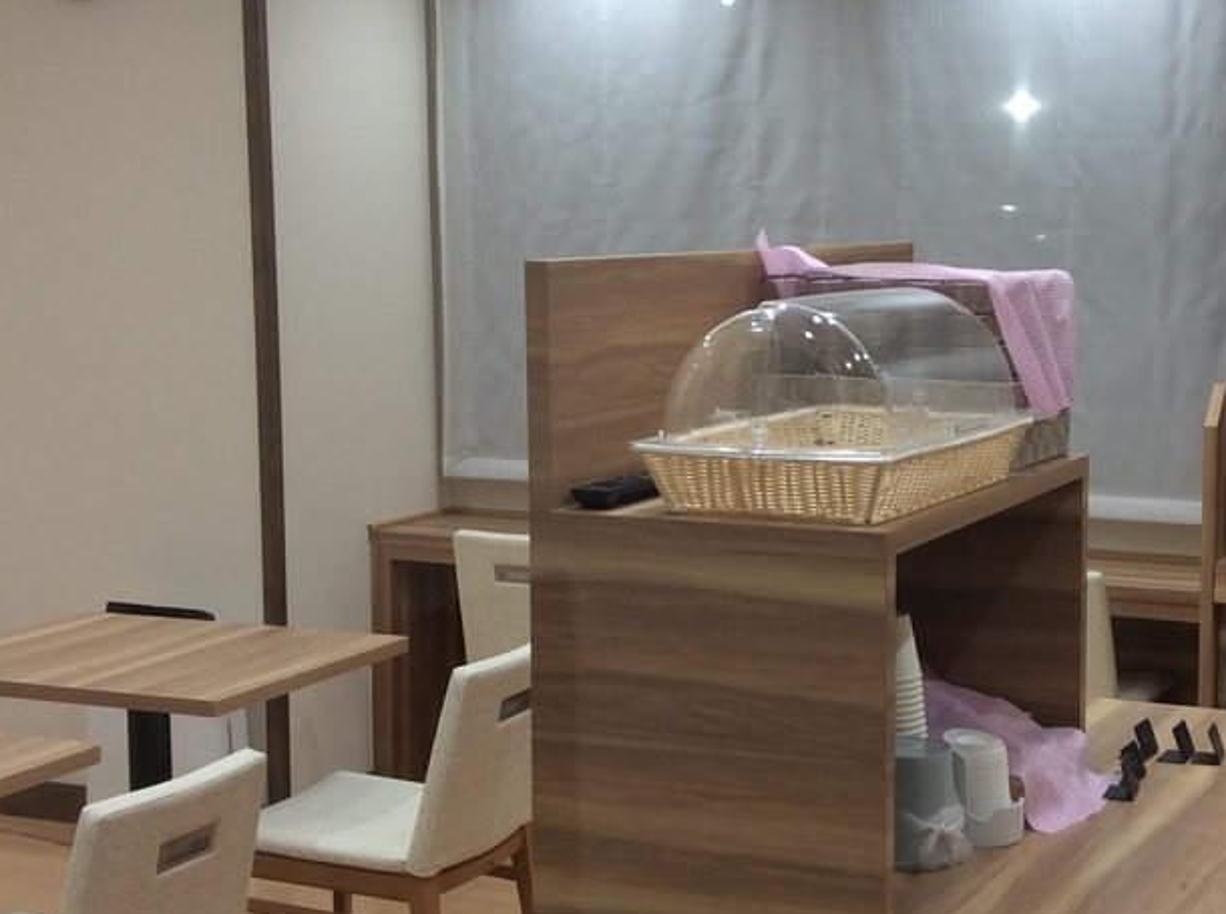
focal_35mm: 63
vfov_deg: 23.2
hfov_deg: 30.5
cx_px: 832
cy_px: 476
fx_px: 2227
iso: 40
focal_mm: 3.3
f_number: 2.4
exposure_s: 1/40
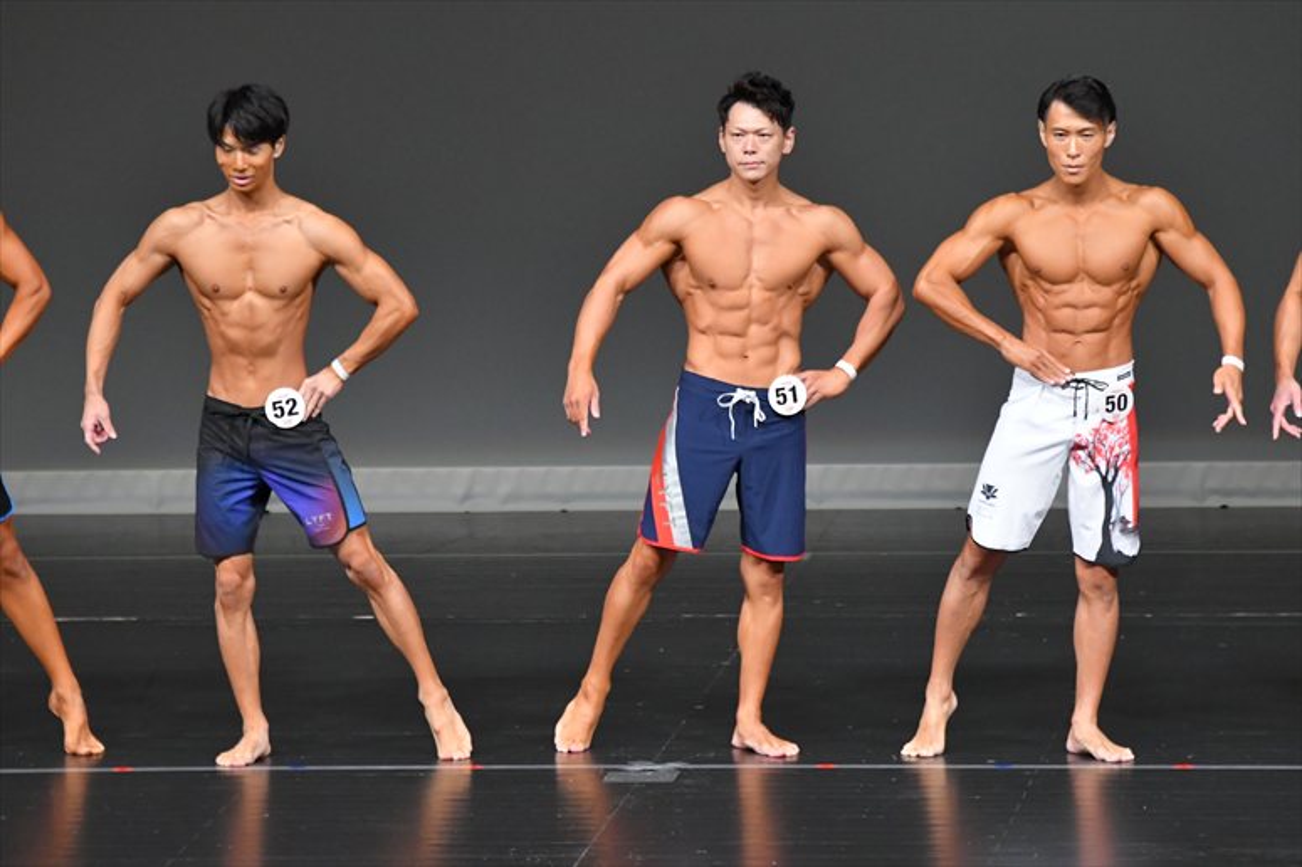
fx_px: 10845
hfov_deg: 6.9
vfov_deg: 4.6
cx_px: 651
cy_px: 434
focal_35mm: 300
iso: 4000
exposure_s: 1/400
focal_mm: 200
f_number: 5.6
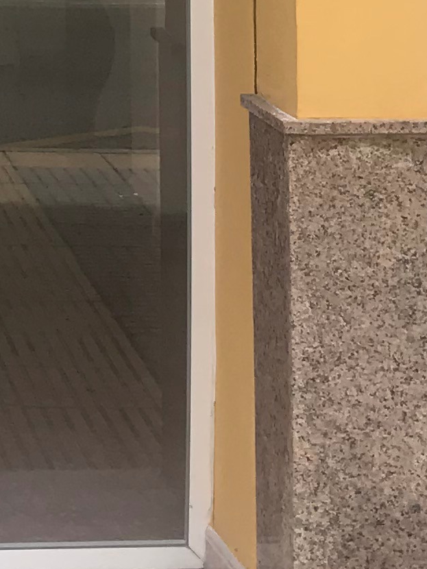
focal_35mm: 136
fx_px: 2236
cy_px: -234
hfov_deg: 10.5
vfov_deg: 13.8
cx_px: -215
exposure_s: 1/651
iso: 20
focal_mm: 3.99
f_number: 1.8
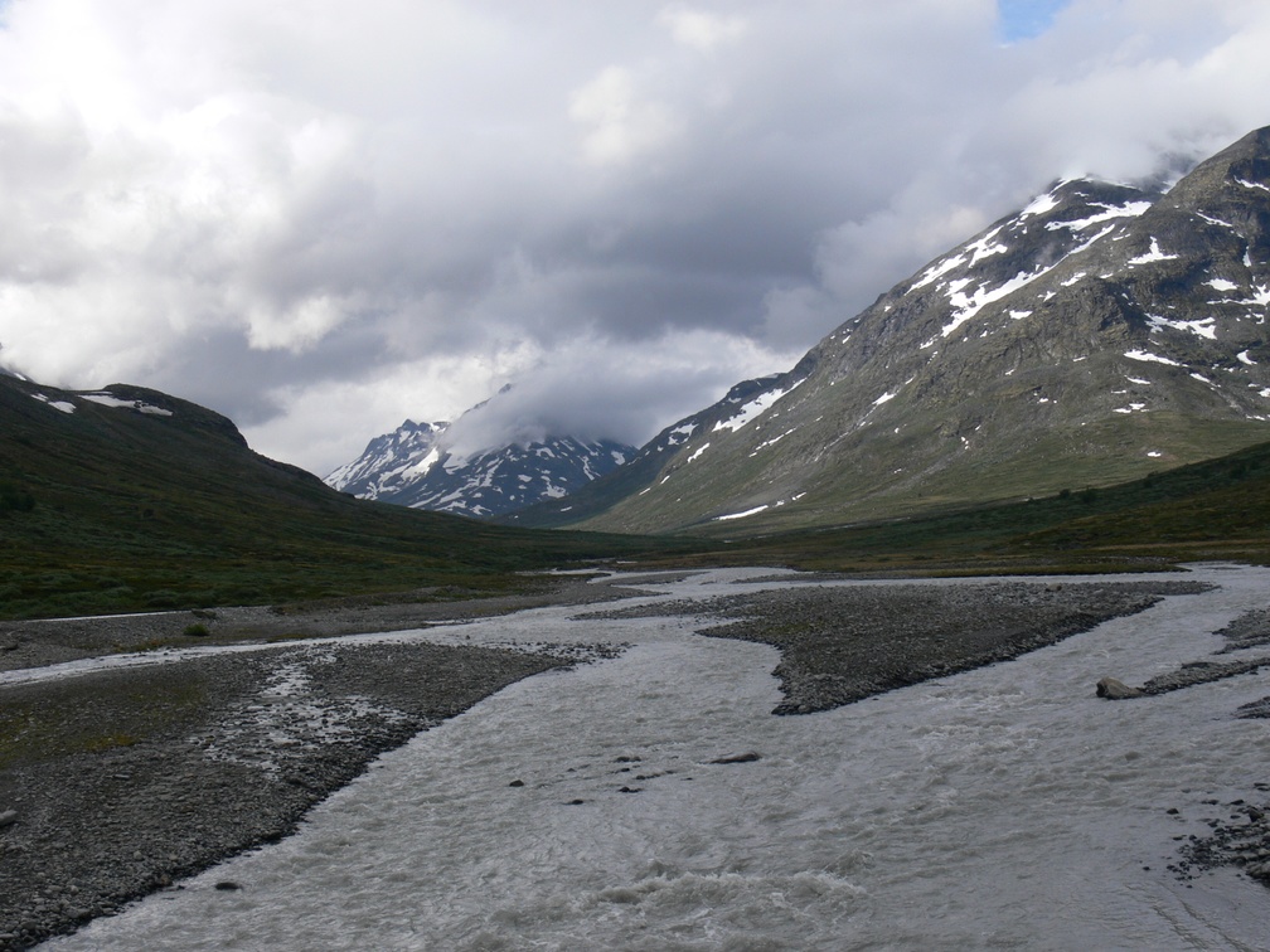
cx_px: 635
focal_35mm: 44
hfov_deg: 42.9
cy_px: 476
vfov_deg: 32.9
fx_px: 1614
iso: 80
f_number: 5.6
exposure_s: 1/125
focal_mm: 9.3
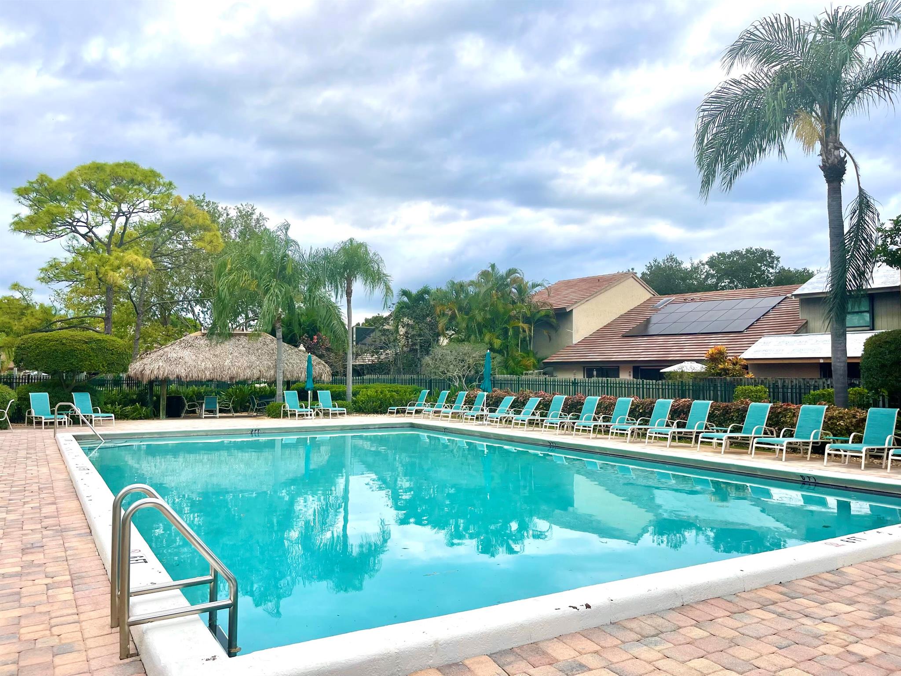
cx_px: 450
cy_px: 338
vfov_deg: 53.1
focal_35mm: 26
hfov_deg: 67.3
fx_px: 677
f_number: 1.6
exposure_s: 1/684
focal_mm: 5.1
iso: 32
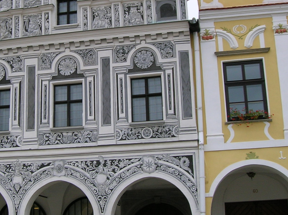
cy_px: 91
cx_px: 88
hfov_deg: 29.6
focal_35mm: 65
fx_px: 540
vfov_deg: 22.5
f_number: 4.9
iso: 50
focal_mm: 5.7
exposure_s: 1/73.3
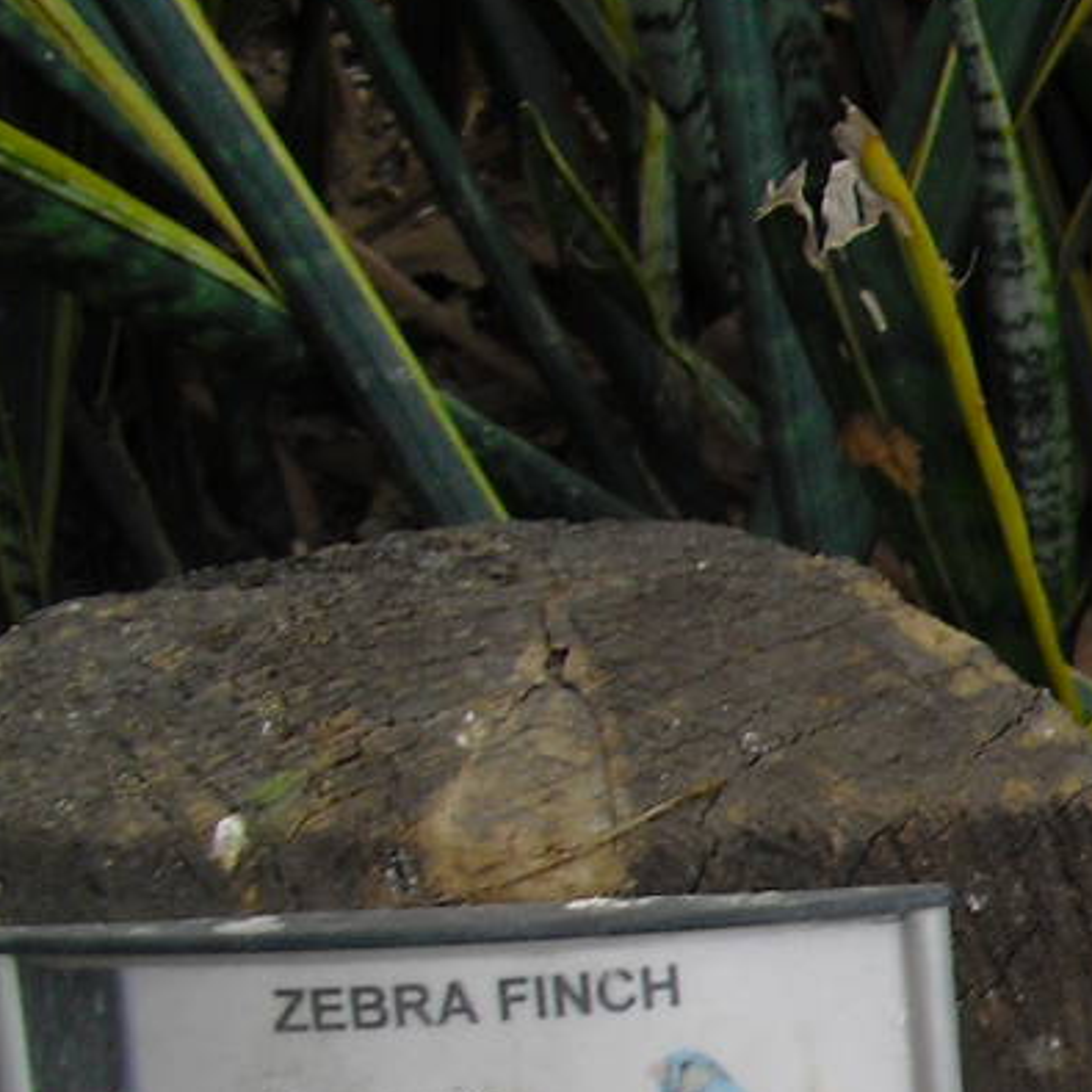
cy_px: 1064
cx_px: 2187
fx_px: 4604
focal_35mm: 129
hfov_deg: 12.0
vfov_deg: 13.4
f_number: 3.1
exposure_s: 1/80
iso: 100
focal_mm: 6.3
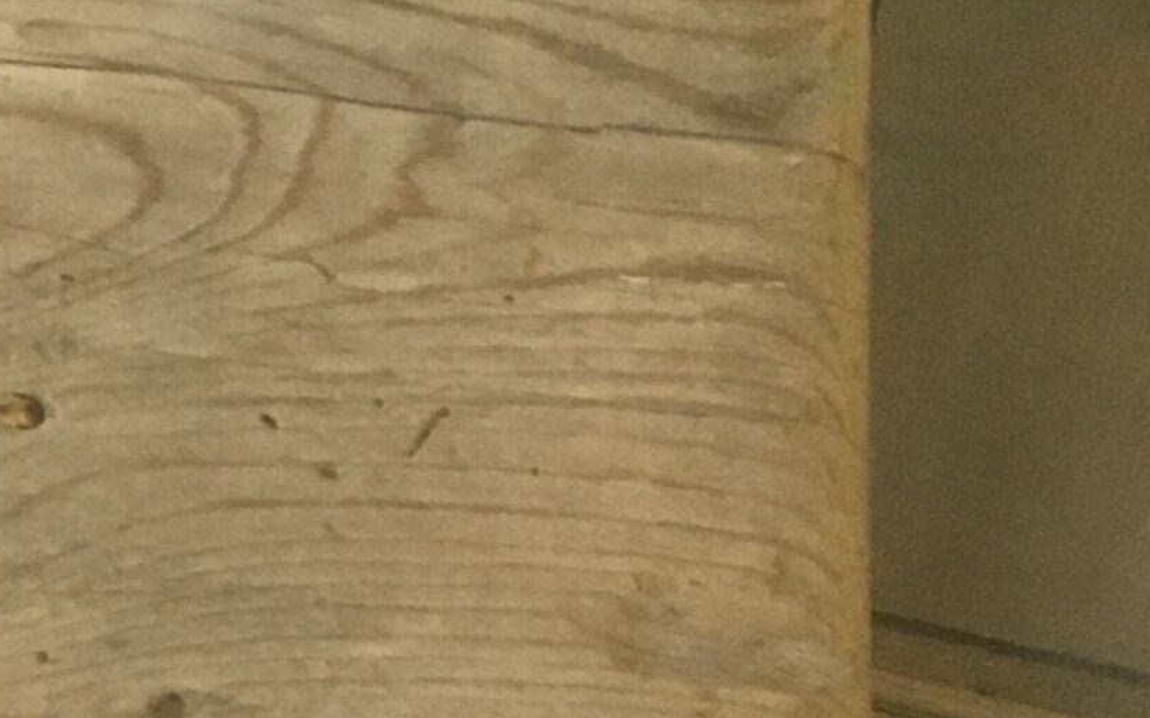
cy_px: 120
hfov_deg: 12.1
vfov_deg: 8.7
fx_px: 4701
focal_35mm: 150
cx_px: -1286
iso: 160
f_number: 2.2
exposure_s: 1/33
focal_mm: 4.15
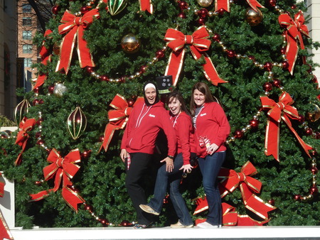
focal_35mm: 128
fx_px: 1184
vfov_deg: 11.6
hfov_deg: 15.4
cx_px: 160
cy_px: 120
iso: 80
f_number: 4.4
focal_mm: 21
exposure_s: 1/500
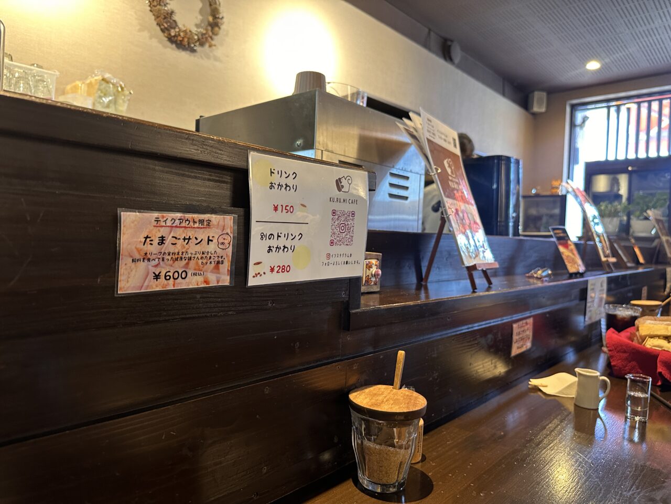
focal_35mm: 24
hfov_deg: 71.6
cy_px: 252
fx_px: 465
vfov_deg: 56.8
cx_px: 336
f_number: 1.78
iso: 320
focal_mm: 6.86
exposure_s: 1/60
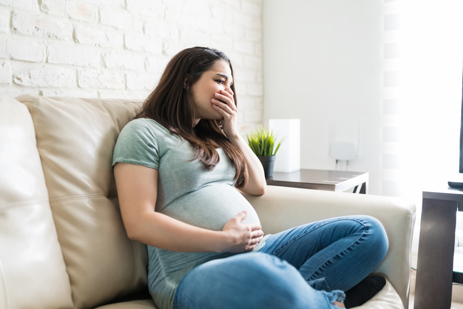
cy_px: 154
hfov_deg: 54.4
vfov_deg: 37.9
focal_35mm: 35
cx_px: 232
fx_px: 450
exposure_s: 1/100
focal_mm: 35
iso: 250
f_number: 1.8
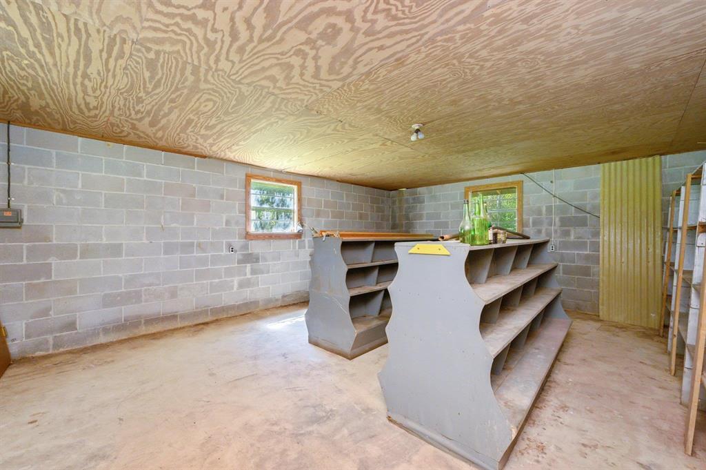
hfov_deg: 104.3
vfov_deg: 81.1
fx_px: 274
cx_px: 353
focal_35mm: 14
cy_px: 235
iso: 800
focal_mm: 14
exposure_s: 1/30
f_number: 9
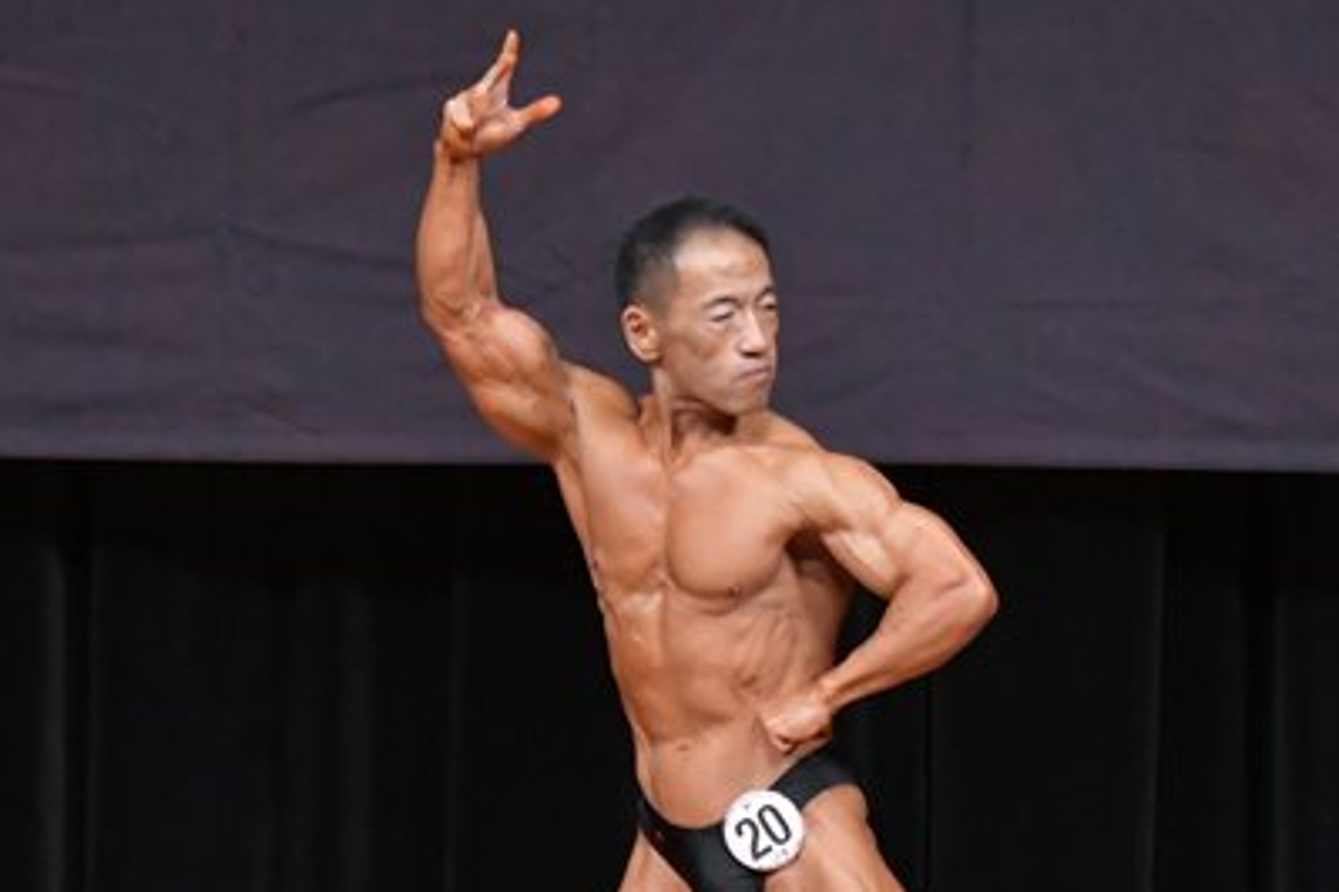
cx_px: 844
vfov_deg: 2.6
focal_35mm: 524
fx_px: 19488
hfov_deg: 3.9
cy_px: 674
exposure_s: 1/400
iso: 5000
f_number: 5.6
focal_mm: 180
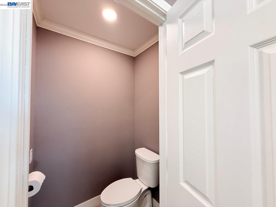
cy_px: 104
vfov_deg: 85.7
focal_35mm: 14
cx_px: 138
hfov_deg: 102.1
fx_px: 112
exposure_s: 1/60
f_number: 2.2
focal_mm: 2.22
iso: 250
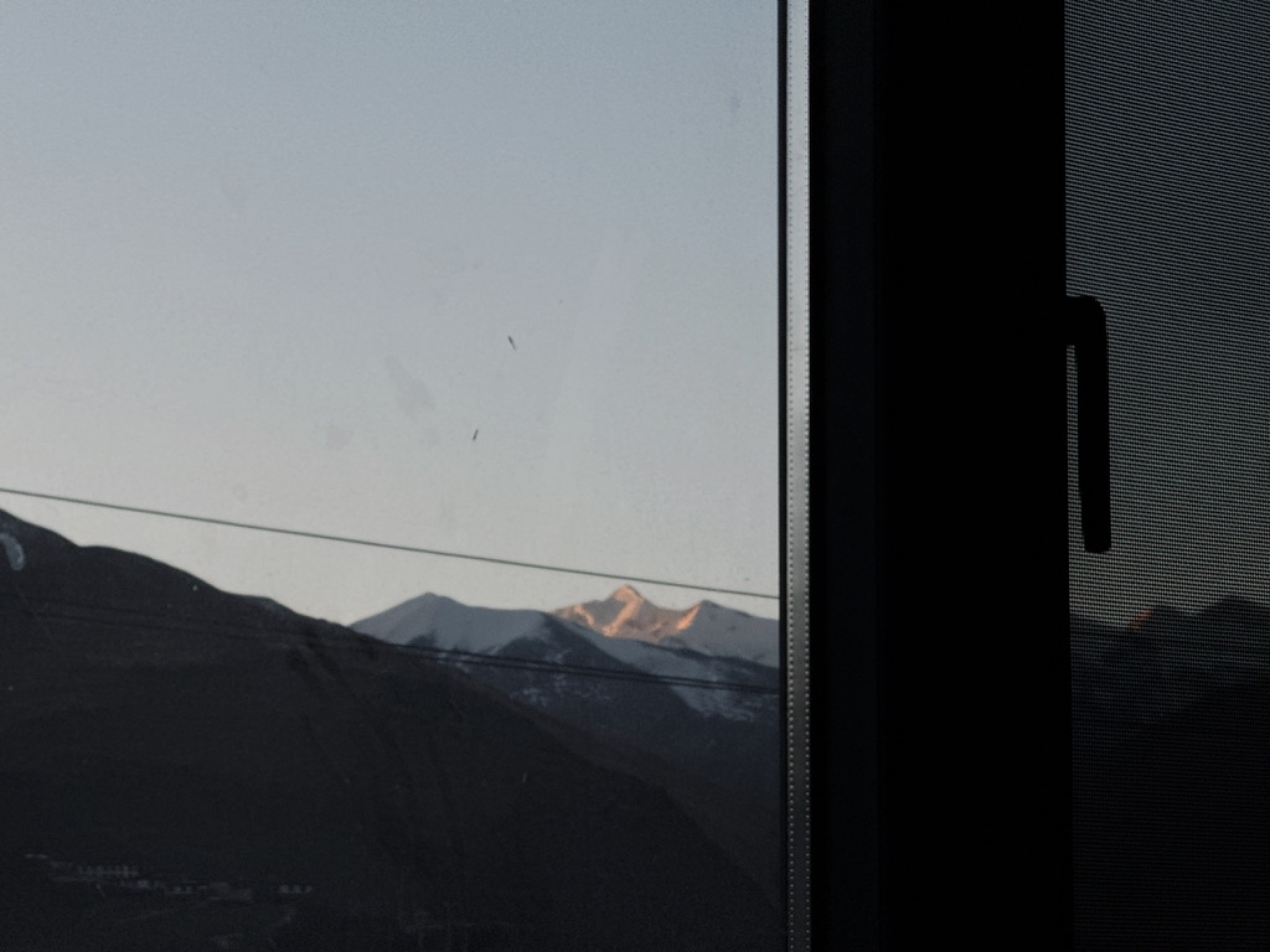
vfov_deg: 12.3
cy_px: 476
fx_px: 4403
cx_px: 635
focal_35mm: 120
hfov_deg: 16.4
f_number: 2.8
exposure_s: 1/313
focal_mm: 15.66
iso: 50
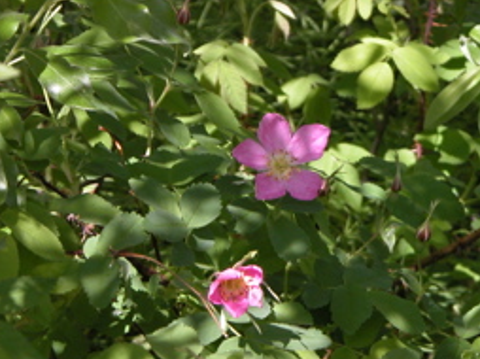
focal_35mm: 252
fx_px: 3491
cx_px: 431
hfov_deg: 7.8
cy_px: 198
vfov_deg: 5.9
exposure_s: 1/202
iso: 100
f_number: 4.3
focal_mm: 34.7
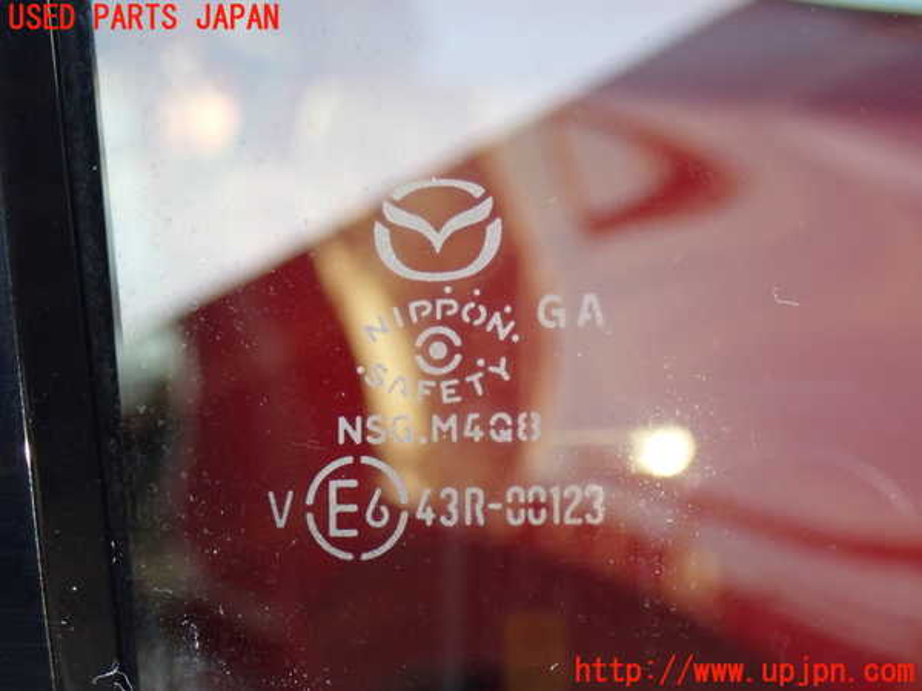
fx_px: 2184
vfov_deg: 18.0
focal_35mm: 82
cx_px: 461
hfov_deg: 23.8
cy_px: 346
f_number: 4.3
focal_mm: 14.62
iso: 500
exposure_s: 1/80
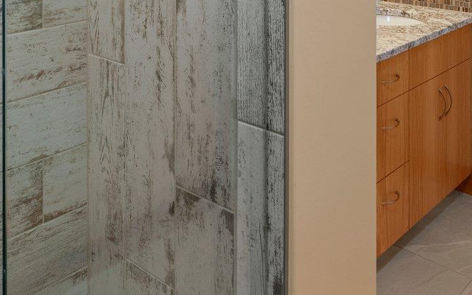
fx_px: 592
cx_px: 118
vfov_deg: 24.1
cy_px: -102
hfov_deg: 42.2
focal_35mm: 46
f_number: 8
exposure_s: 1/4
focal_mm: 16
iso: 400
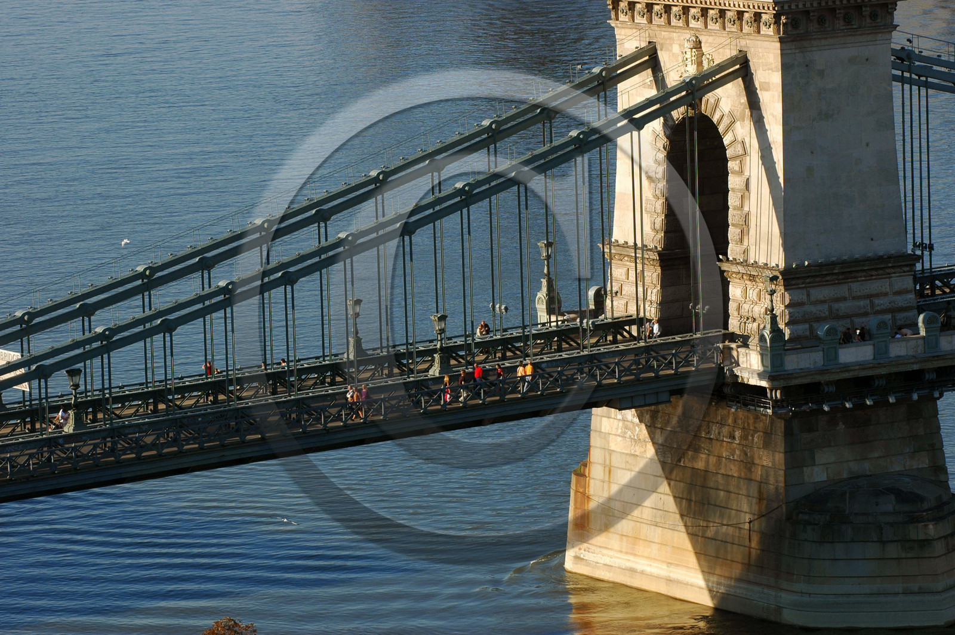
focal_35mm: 225
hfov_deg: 9.2
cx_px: 478
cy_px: 318
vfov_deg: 6.1
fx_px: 5962
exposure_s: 1/320
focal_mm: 150
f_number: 7.1
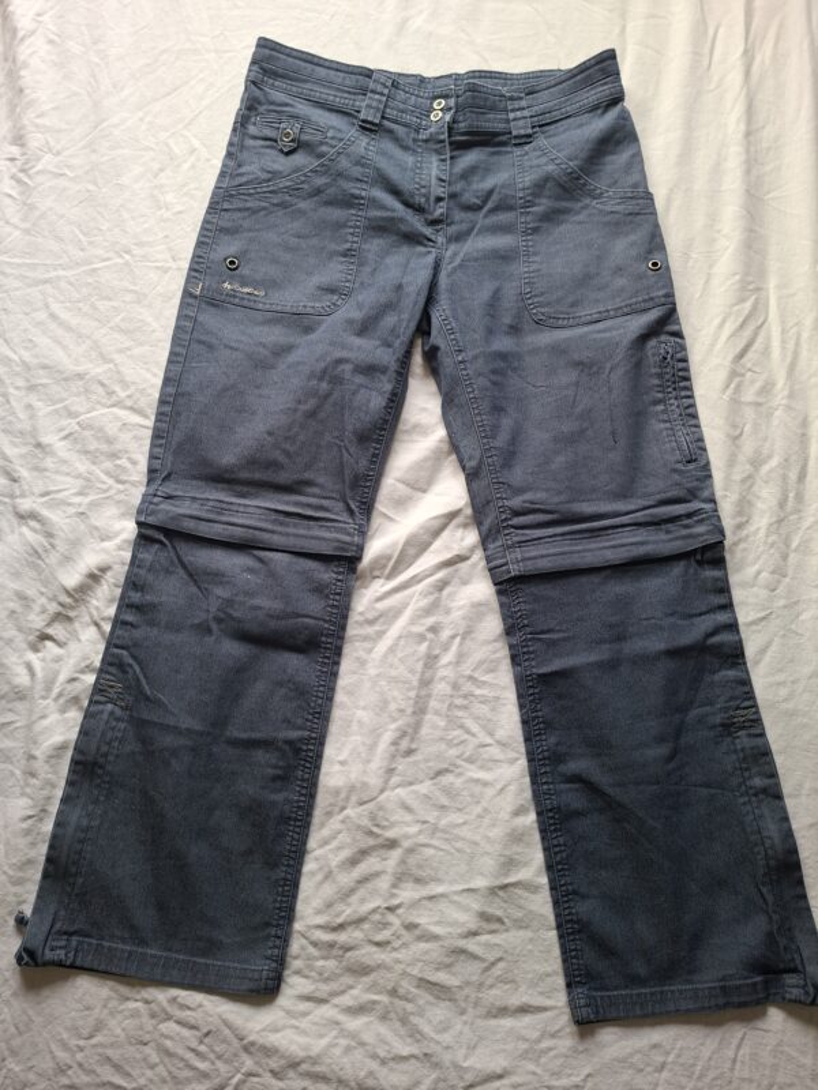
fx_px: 725
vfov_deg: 73.9
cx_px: 409
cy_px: 545
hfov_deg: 58.9
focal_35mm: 23
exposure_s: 1/100
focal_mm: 5.54
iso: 100
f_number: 1.8
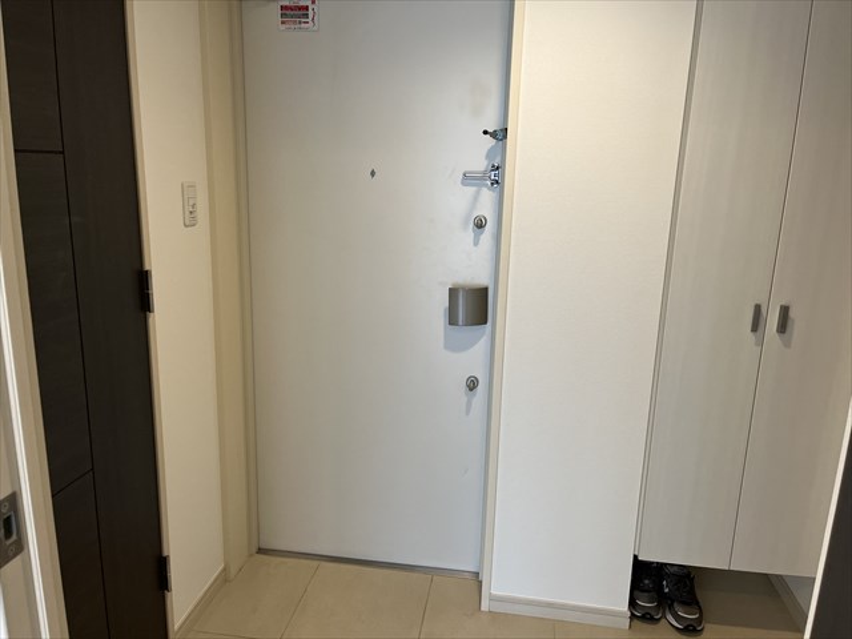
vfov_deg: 53.1
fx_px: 640
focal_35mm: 26
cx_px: 426
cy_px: 320
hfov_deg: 67.3
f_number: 1.6
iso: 125
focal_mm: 5.1
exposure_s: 1/100
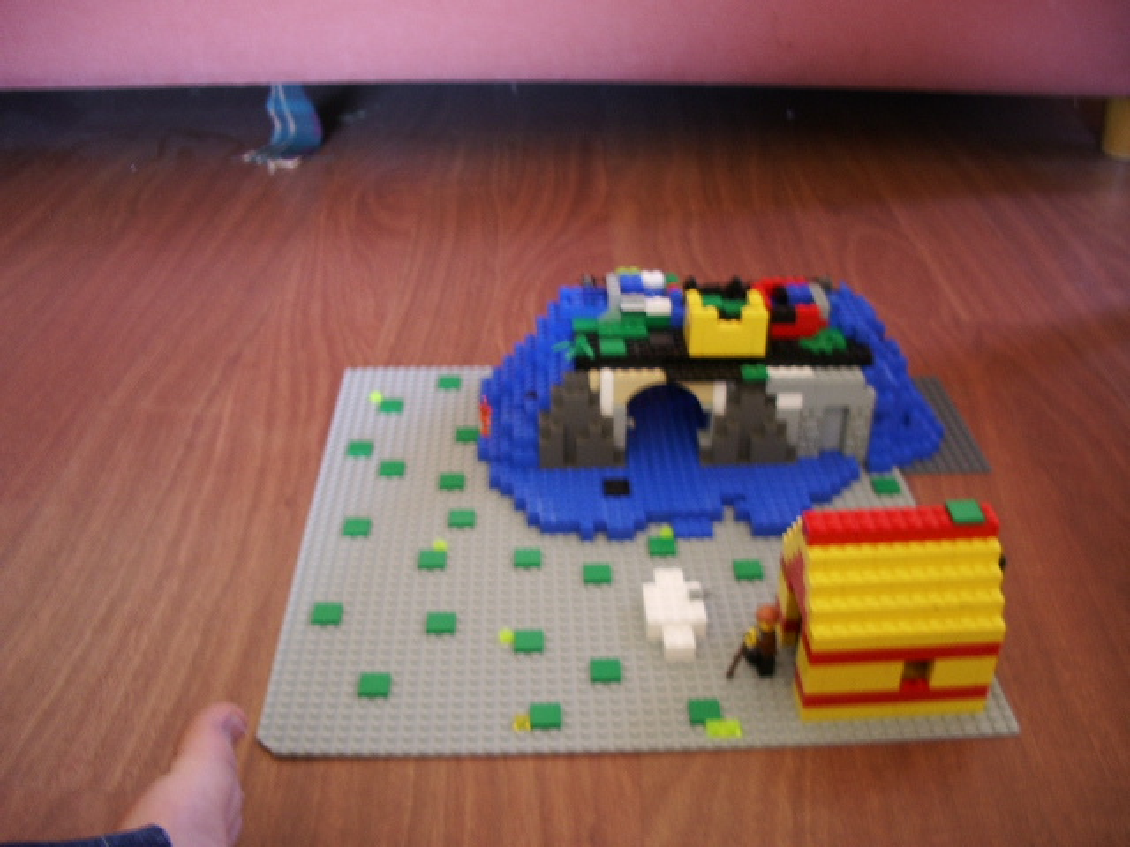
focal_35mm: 35
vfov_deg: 40.7
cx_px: 565
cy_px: 424
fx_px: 1143
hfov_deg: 52.6
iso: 100
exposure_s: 1/8
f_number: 2.6
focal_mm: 5.8
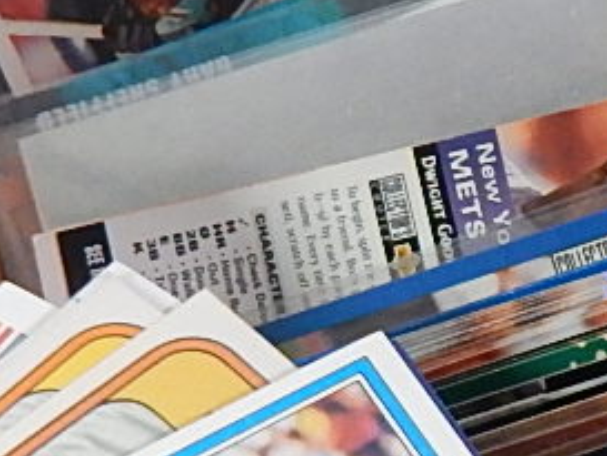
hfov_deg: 14.5
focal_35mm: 129
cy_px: 545
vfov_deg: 11.3
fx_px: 2263
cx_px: 852
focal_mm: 4
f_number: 3
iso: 400
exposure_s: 1/40
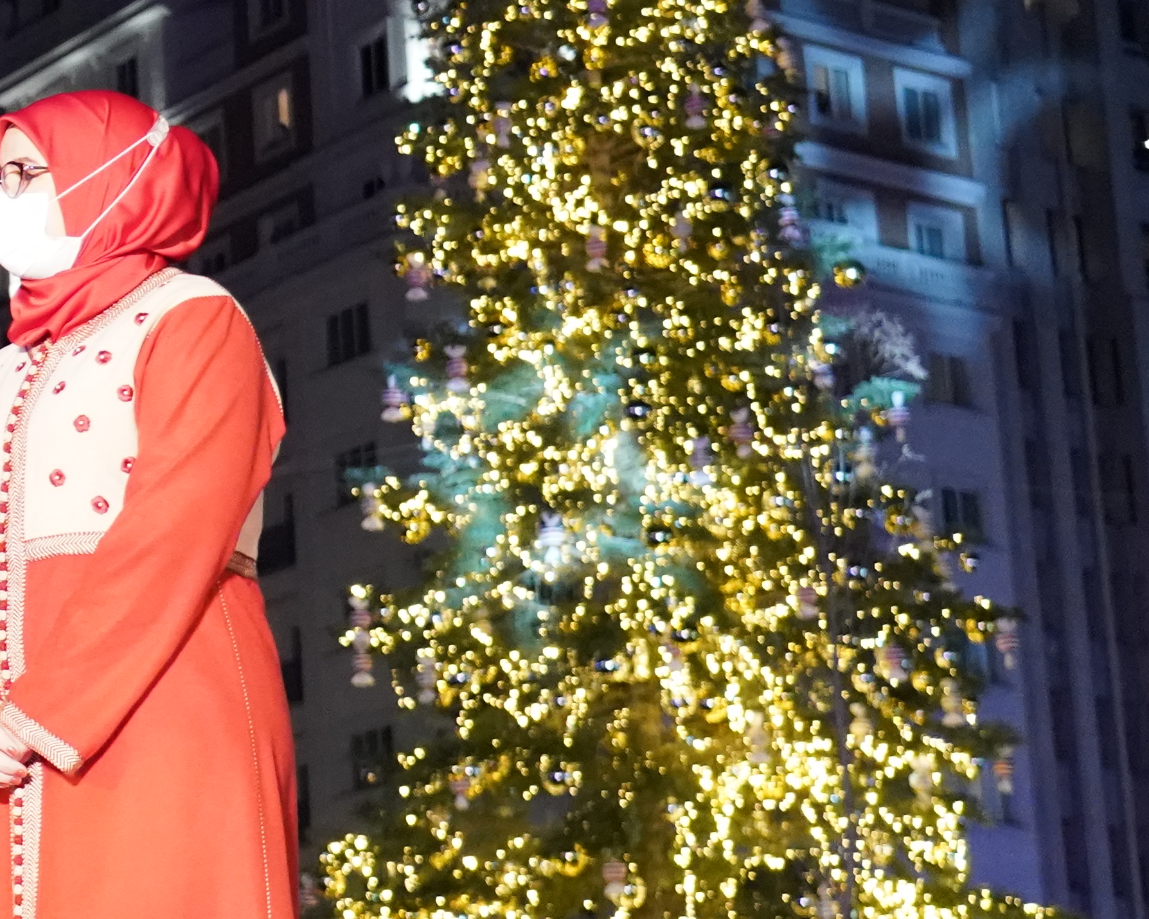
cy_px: 292
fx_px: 4284
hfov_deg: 13.9
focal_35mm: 126
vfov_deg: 12.2
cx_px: -777
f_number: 4
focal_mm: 40
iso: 6400
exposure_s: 1/200
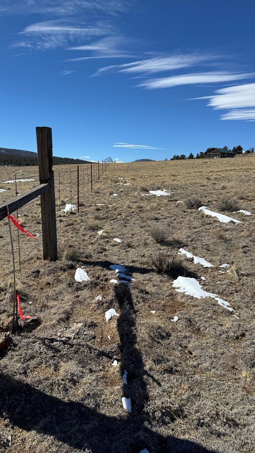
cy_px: 228
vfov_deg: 69.9
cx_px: 101
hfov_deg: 42.7
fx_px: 324
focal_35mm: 27
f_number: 1.78
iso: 80
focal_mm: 6.76
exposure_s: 1/6410
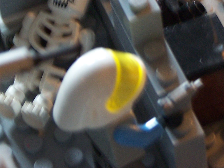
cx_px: 219
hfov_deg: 8.1
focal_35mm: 242
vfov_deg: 6.1
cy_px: -14
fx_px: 1566
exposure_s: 1/8
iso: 140
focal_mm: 17.5
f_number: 3.2
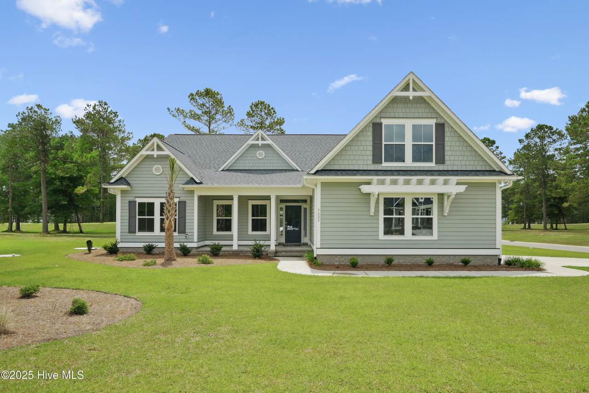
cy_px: 196
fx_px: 360
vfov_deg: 57.2
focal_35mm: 22
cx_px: 294
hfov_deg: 78.6
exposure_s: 1/160
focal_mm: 22
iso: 100
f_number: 9
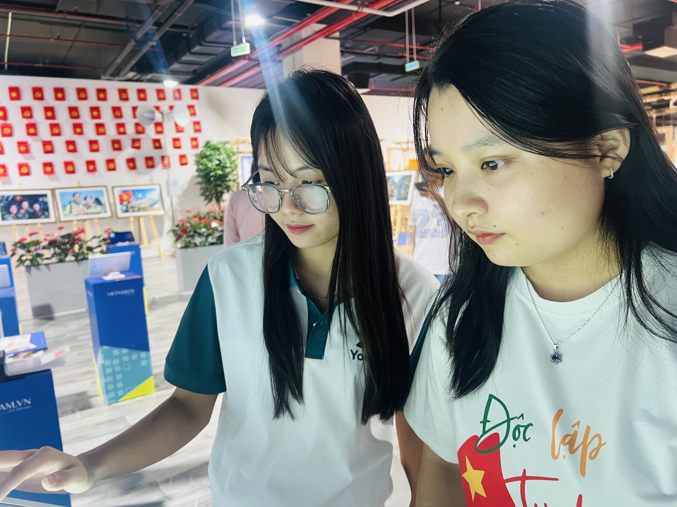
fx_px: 508
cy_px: 254
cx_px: 338
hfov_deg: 67.3
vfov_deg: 53.1
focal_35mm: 26
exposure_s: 1/50
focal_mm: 5.7
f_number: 1.5
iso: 200
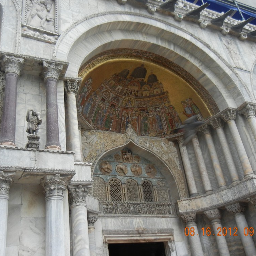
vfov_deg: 46.0
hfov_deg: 46.0
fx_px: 301
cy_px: 128
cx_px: 117
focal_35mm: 36
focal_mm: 5.4
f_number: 3.5
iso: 160
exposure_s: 1/169
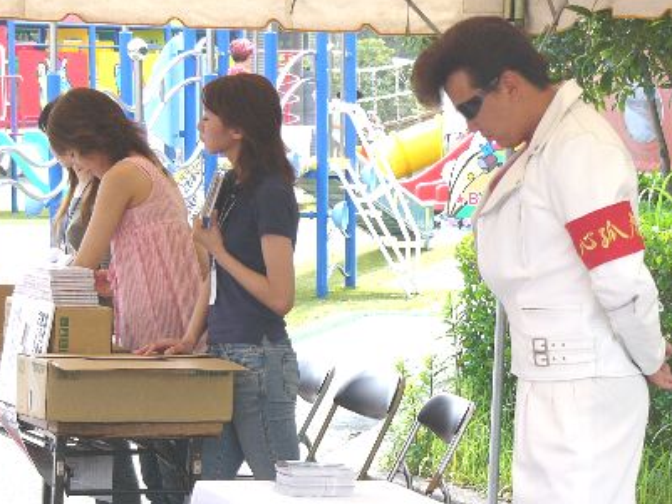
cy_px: 290
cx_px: 484
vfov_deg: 9.9
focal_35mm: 150
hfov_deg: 13.1
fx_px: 2913
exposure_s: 1/200
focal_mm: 15.7
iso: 50
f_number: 2.8
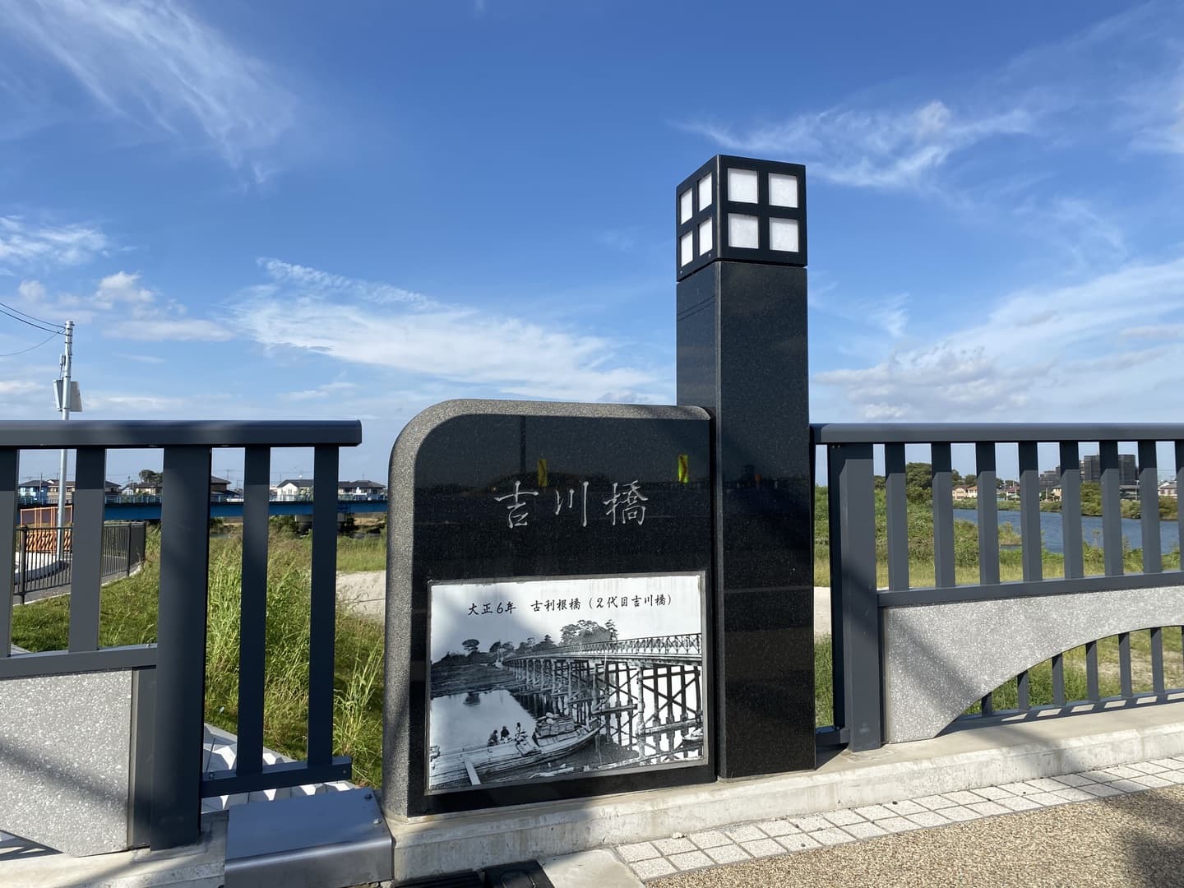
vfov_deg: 53.1
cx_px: 592
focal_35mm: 26
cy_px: 444
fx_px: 889
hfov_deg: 67.3
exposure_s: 1/3205
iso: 32
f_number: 1.8
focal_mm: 4.25
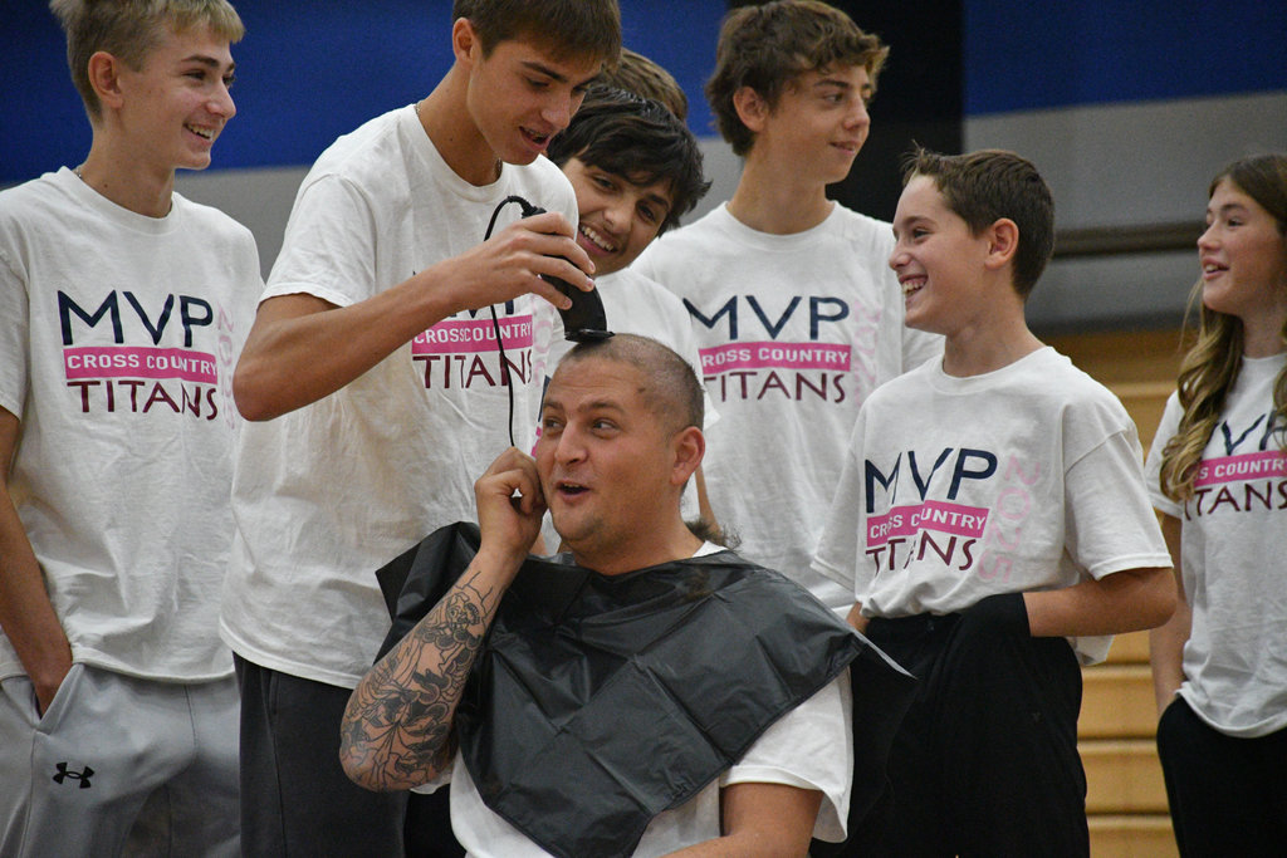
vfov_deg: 6.5
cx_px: 644
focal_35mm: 210
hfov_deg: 9.8
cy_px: 429
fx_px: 7508
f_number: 5.6
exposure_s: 1/500
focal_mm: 140
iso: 8000
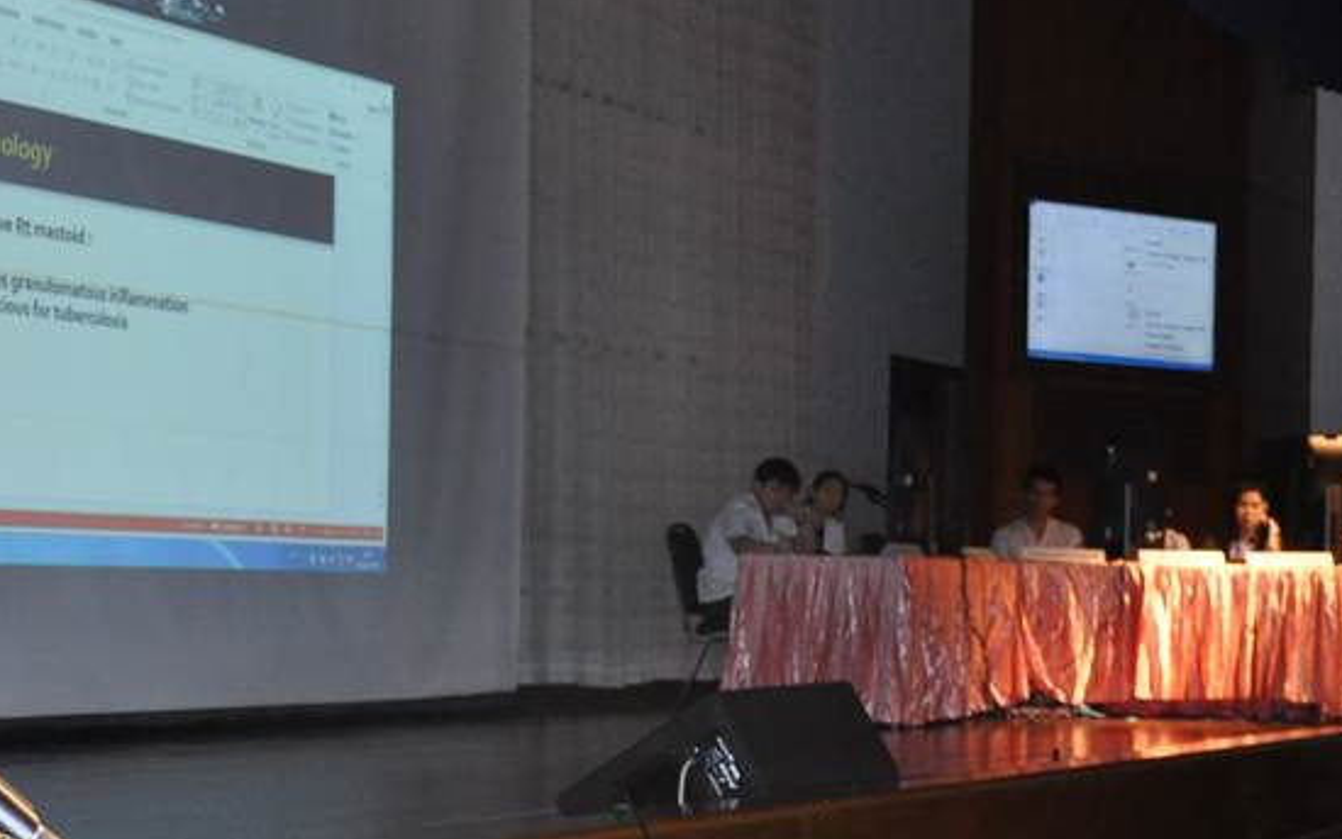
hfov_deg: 25.6
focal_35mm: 80
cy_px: 640
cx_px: 403
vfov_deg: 16.2
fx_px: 2927
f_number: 3.8
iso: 1250
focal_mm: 24
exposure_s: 1/125
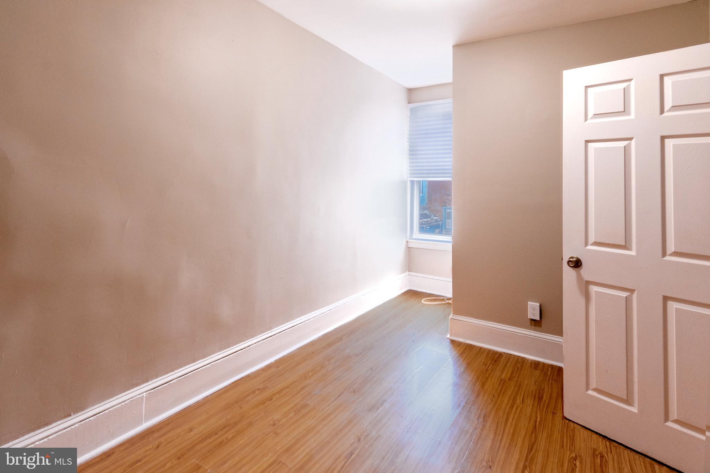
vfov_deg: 77.3
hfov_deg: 100.4
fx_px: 296
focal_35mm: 15
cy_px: 236
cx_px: 355
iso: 800
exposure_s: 1/100
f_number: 8
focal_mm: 10
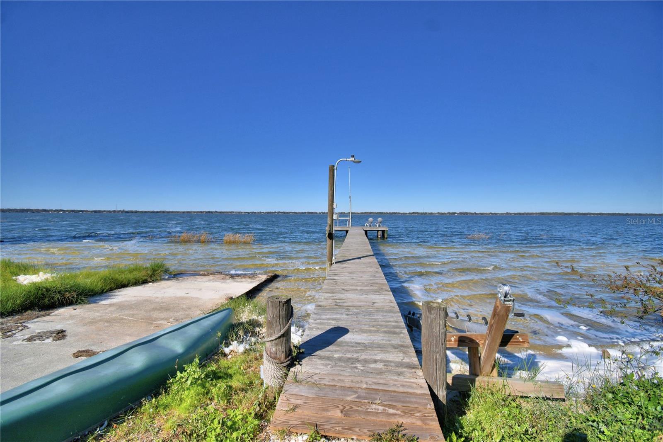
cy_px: 221
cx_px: 332
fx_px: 276
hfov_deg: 100.4
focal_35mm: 15
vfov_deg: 77.3
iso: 100
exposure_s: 1/2000
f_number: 4.5
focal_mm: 10
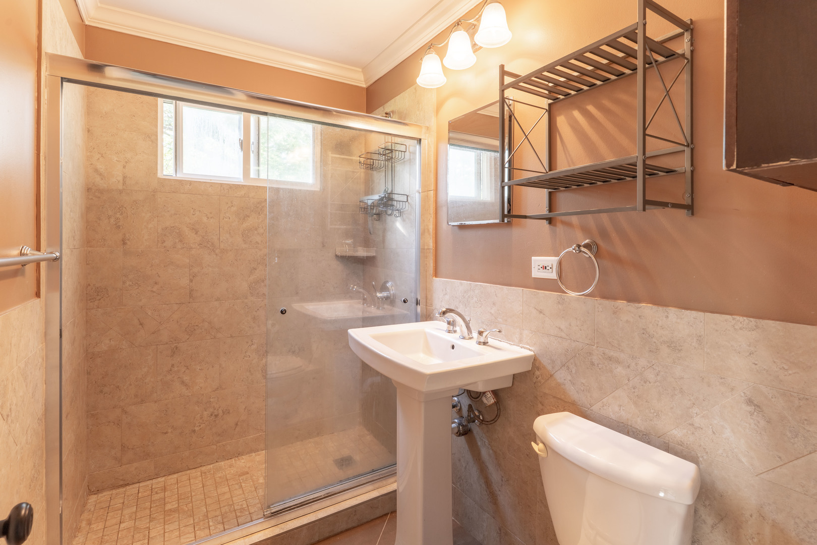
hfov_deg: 93.3
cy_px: 272
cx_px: 408
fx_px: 386
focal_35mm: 17
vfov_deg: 70.4
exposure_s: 1/20
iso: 125
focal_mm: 17
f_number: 8
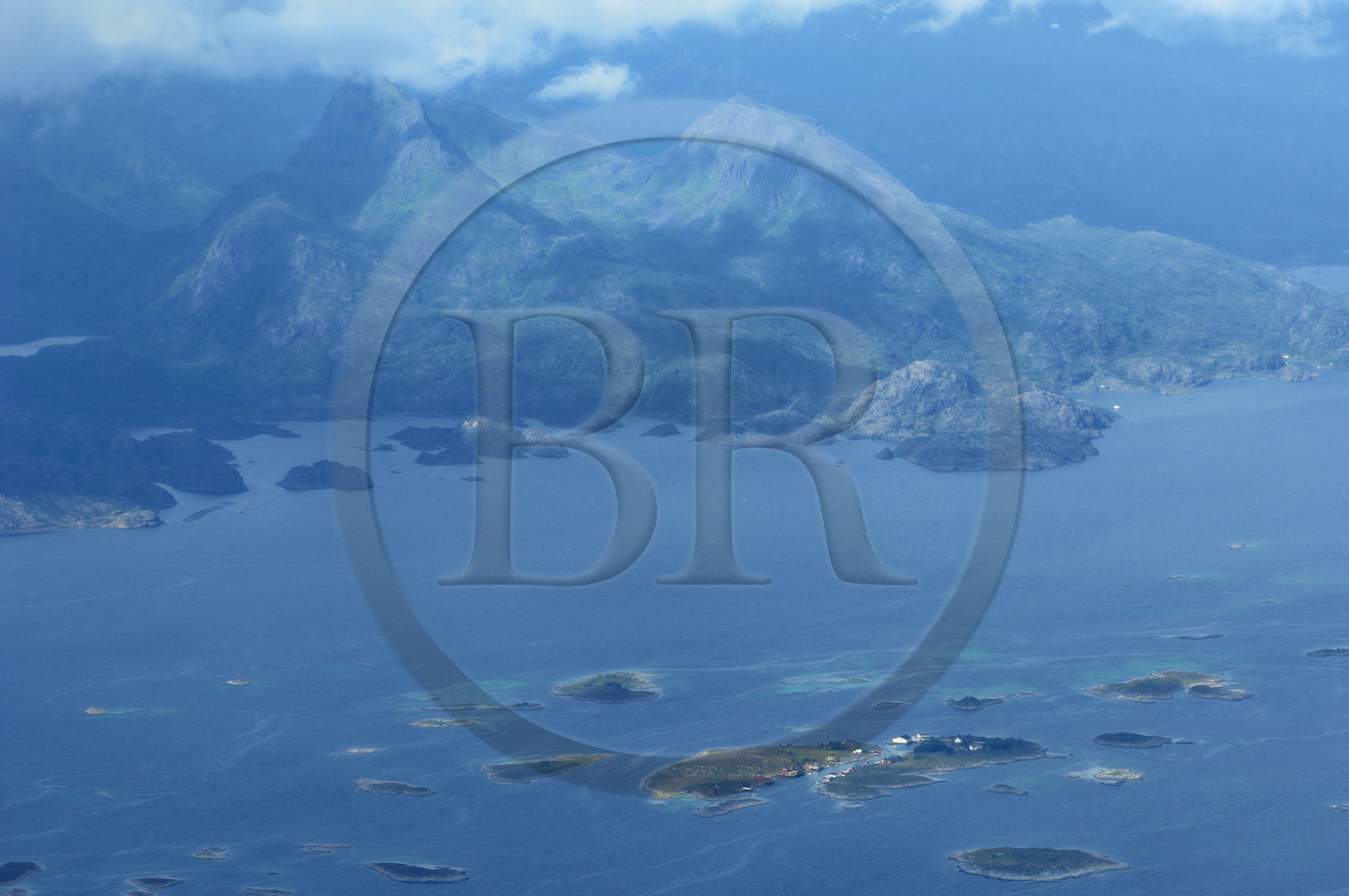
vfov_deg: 5.4
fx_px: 9542
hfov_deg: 8.1
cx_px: 674
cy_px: 448
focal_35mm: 255
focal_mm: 170
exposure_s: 1/1000
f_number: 5
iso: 100
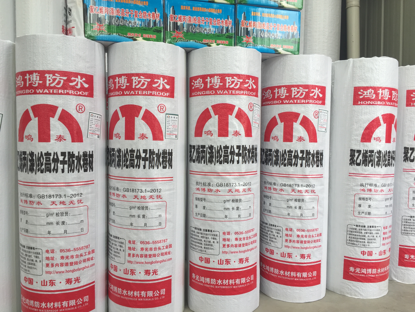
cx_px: 208
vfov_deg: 48.2
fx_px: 348
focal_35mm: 29
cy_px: 156
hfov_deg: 61.7
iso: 32
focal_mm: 4.15
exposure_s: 1/125
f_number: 2.2
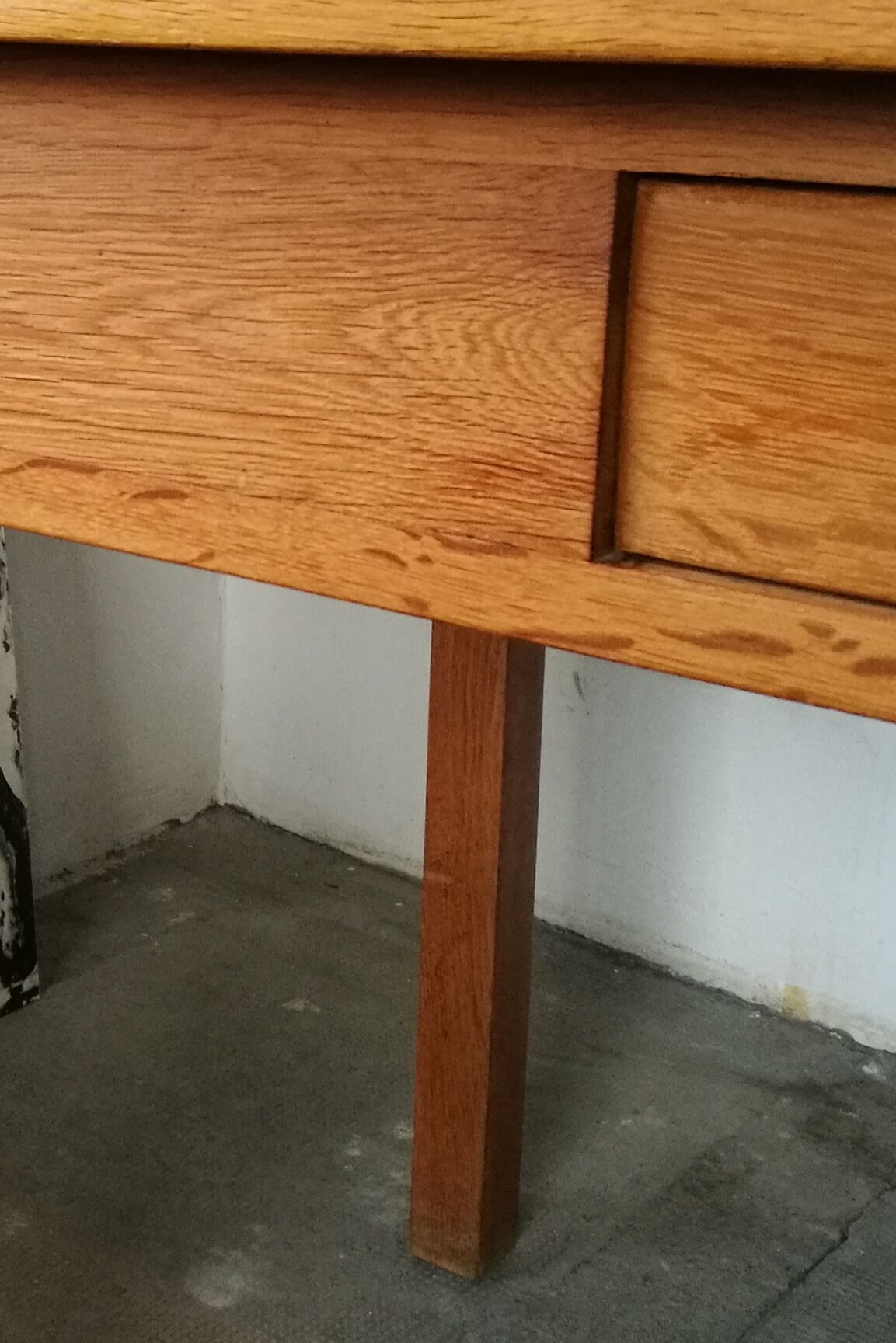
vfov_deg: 37.0
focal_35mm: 53
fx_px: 1978
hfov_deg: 25.2
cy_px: 405
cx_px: 199
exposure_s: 1/33.3
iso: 320
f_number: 2.2
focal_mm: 4.5
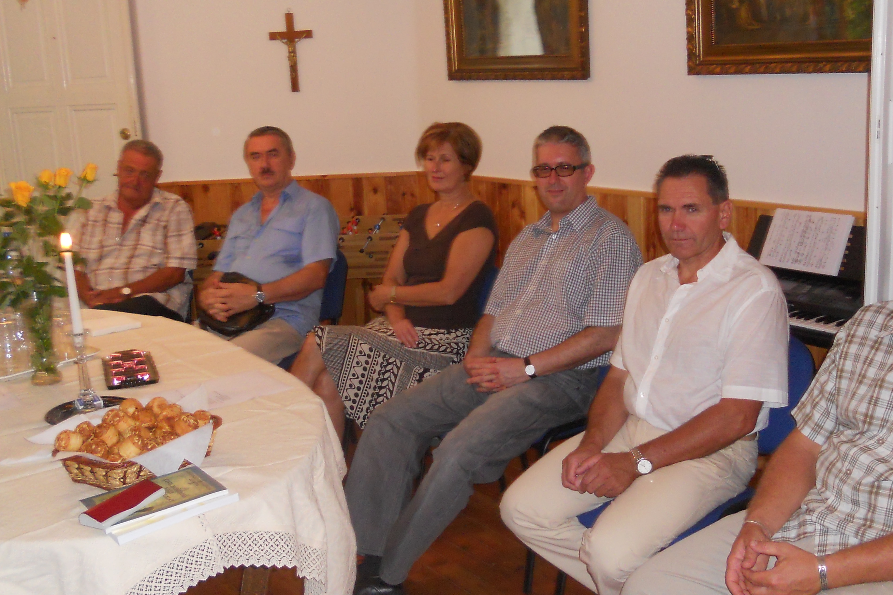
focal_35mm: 41
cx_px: 489
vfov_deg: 32.6
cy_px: 257
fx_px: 1017
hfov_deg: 47.4
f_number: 3.2
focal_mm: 4.9
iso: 250
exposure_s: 1/25
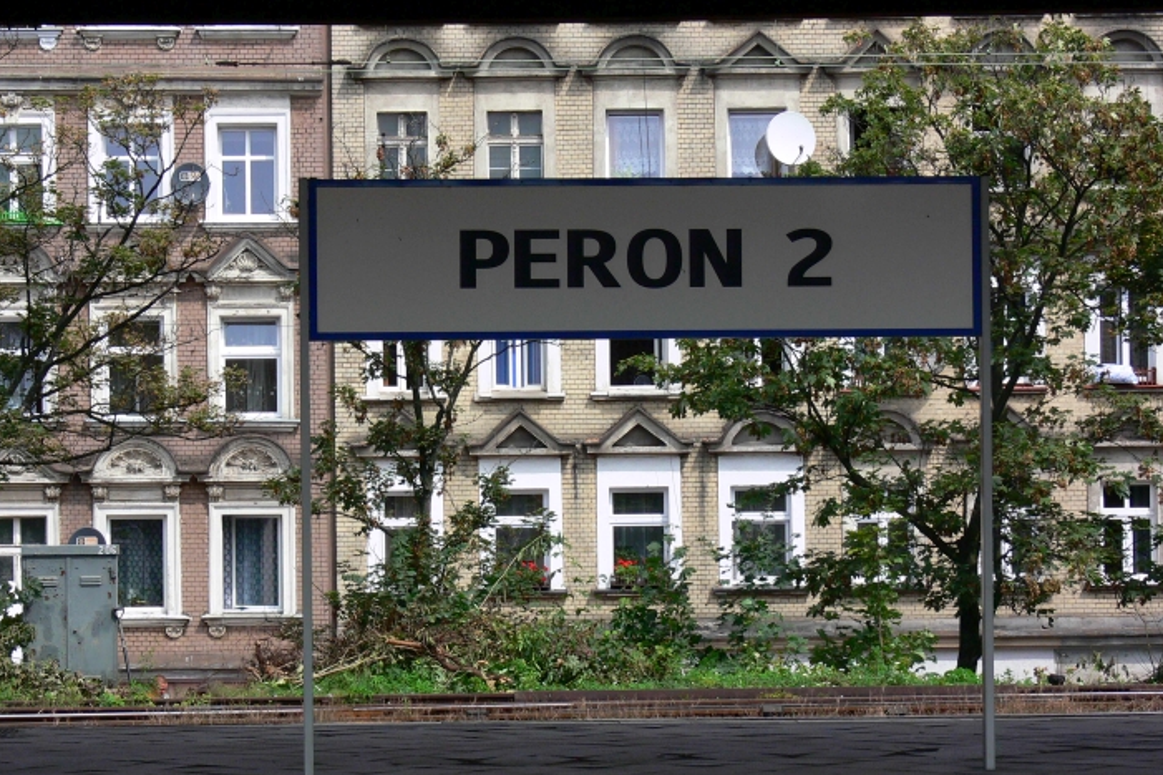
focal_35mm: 127
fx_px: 4102
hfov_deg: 16.1
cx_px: 509
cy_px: 362
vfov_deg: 10.8
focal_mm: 22.7
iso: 100
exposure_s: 1/400
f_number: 5.6
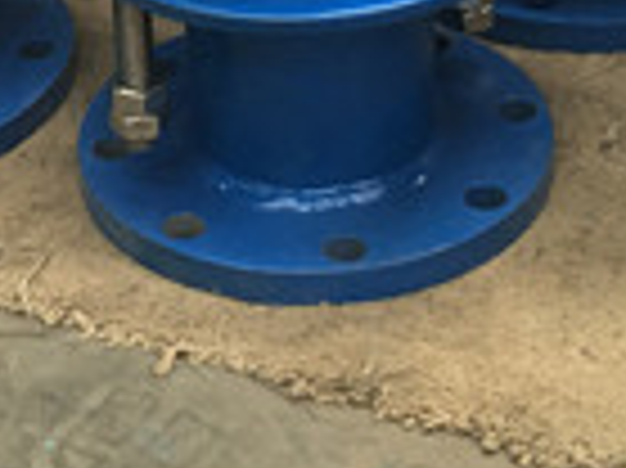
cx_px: 194
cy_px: -216
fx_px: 2259
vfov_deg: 11.4
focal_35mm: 125
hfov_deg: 15.7
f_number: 2.2
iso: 40
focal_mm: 4.15
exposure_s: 1/33
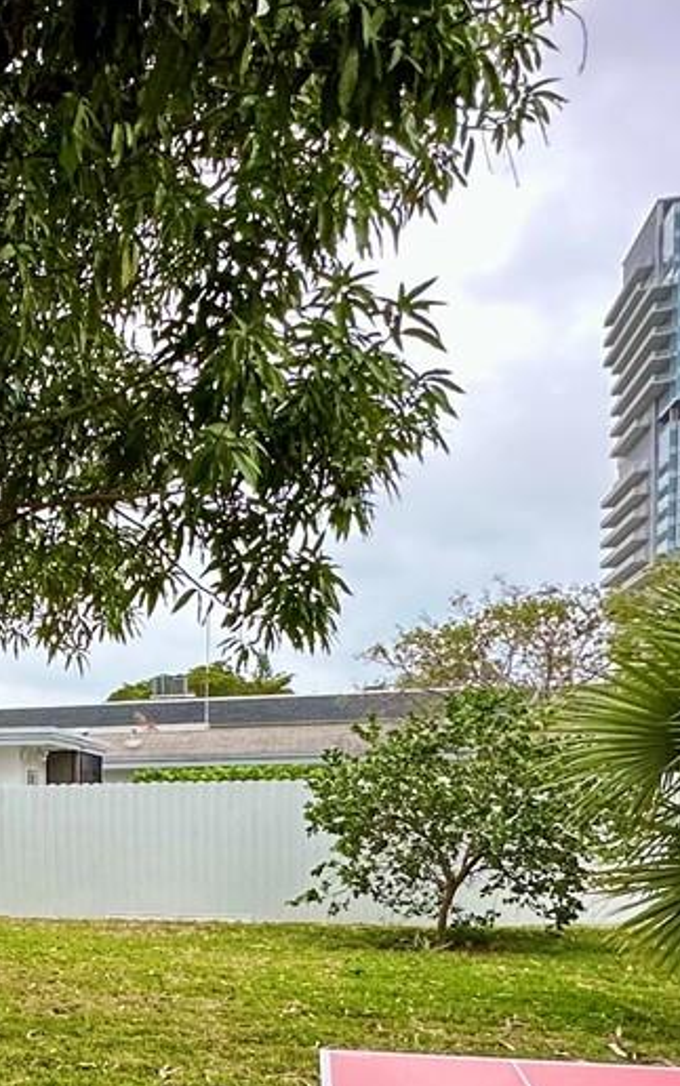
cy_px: 882
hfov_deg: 24.4
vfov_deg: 41.4
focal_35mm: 46
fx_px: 1362
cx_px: -211
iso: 160
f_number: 2.2
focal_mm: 2.22
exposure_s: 1/120
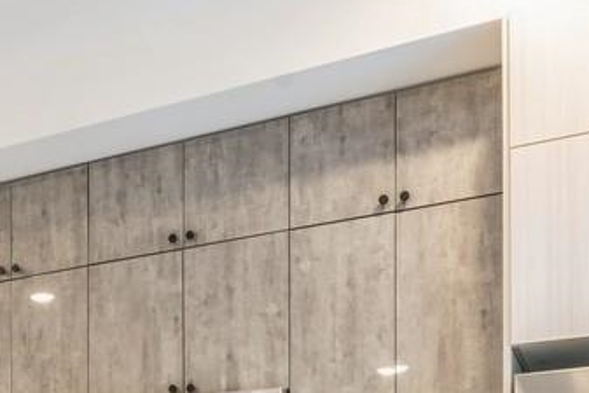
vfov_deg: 20.0
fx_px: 933
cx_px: 56
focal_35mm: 57
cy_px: 616
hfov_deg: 33.2
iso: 200
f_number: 11
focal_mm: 12
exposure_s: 1/1.25
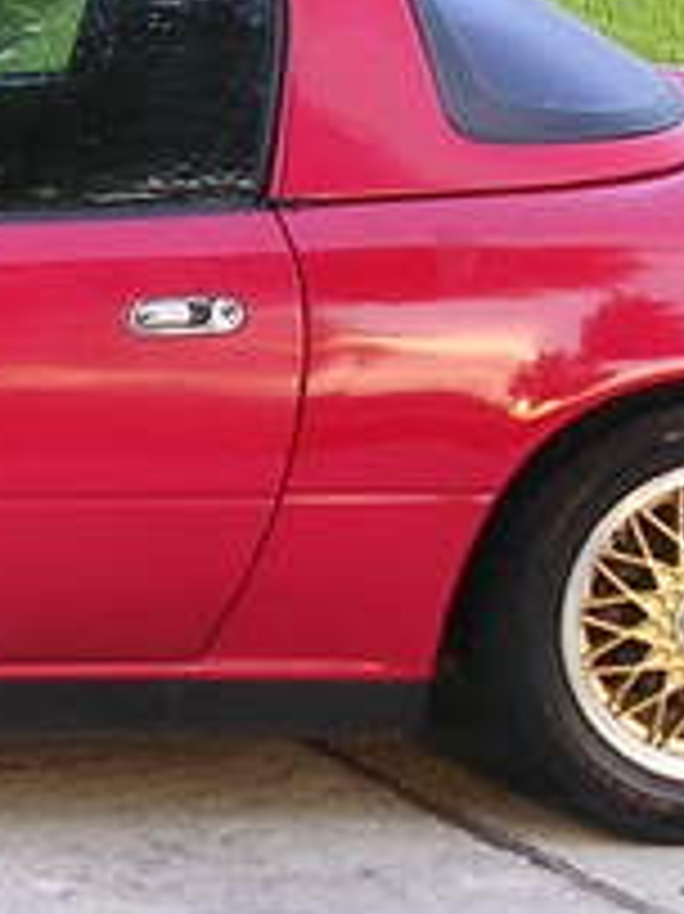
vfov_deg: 10.3
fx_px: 5090
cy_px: 486
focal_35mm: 193
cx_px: -140
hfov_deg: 7.6
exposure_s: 1/37.2
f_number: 3.1
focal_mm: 7.5
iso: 50
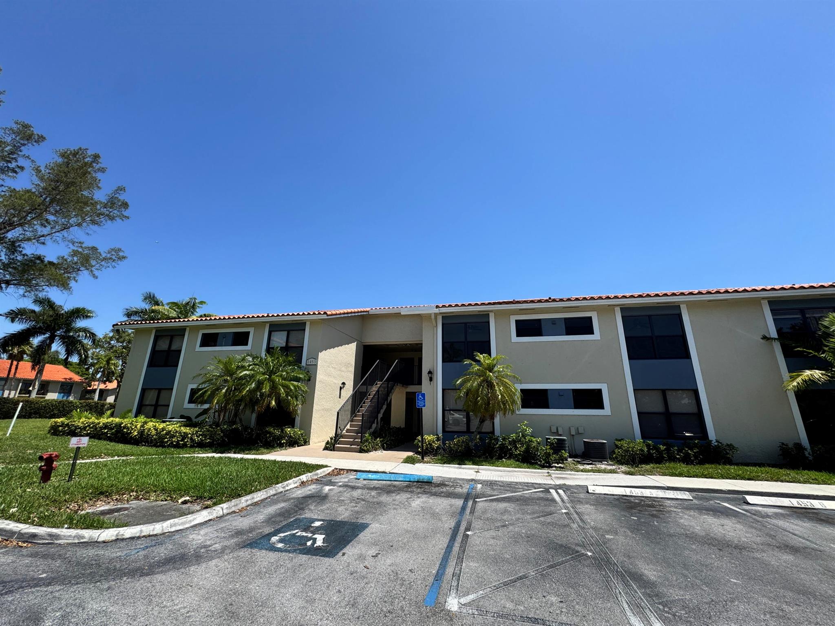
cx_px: 418
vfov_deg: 85.7
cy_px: 313
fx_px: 338
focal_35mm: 14
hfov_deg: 102.1
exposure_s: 1/1880
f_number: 2.2
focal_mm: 2.22
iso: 50
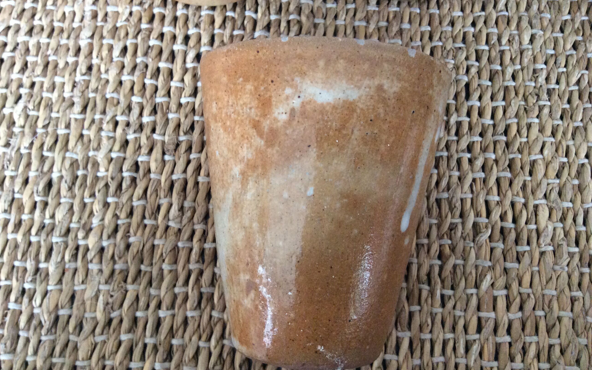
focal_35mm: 34
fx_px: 549
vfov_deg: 37.3
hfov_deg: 56.7
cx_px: 295
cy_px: 170
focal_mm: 3.3
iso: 250
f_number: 2.4
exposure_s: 1/25
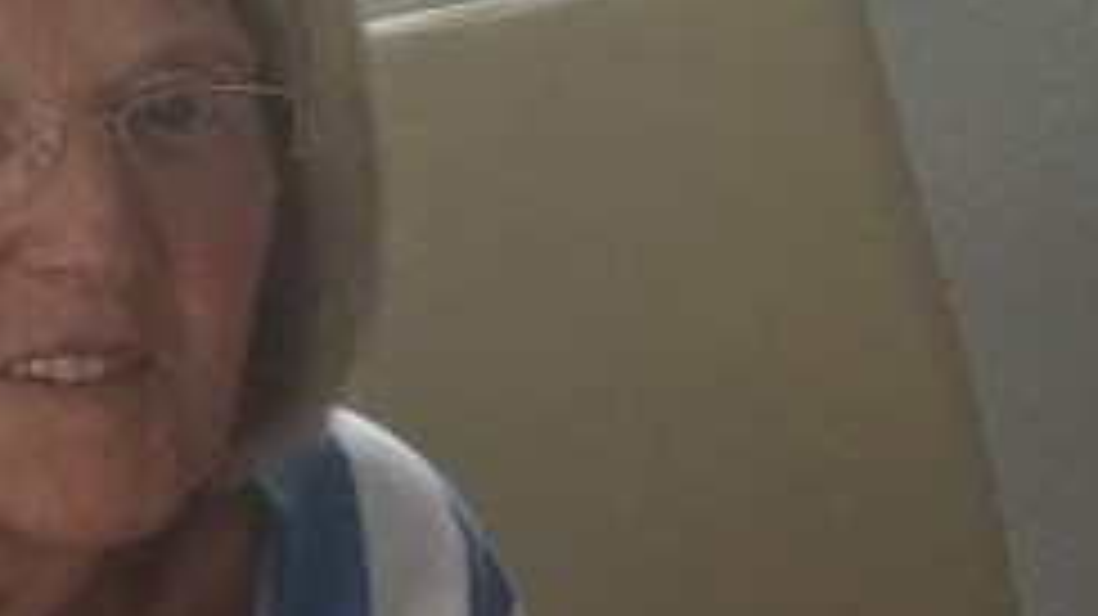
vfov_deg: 6.6
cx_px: 1480
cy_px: 1448
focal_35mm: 174
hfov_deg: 12.0
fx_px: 5064
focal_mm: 4.52
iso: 300
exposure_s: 1/60
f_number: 2
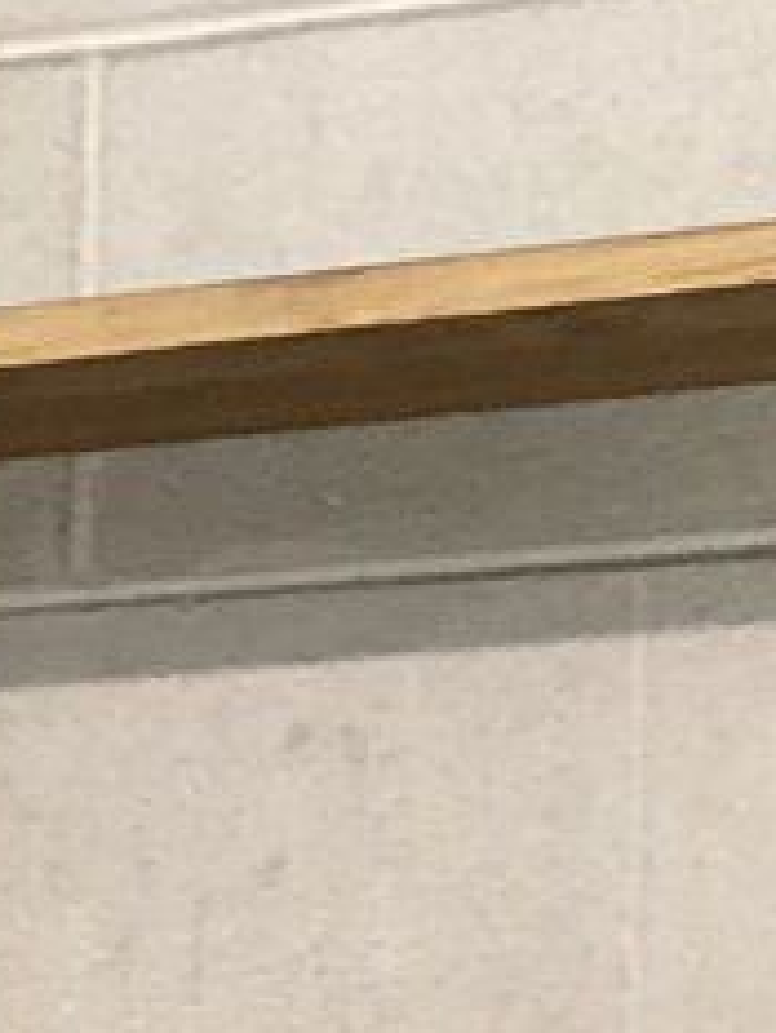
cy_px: 2387
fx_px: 6002
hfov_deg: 6.4
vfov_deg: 9.0
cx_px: -1958
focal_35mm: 201
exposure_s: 1/40
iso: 400
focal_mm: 3.3
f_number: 2.4
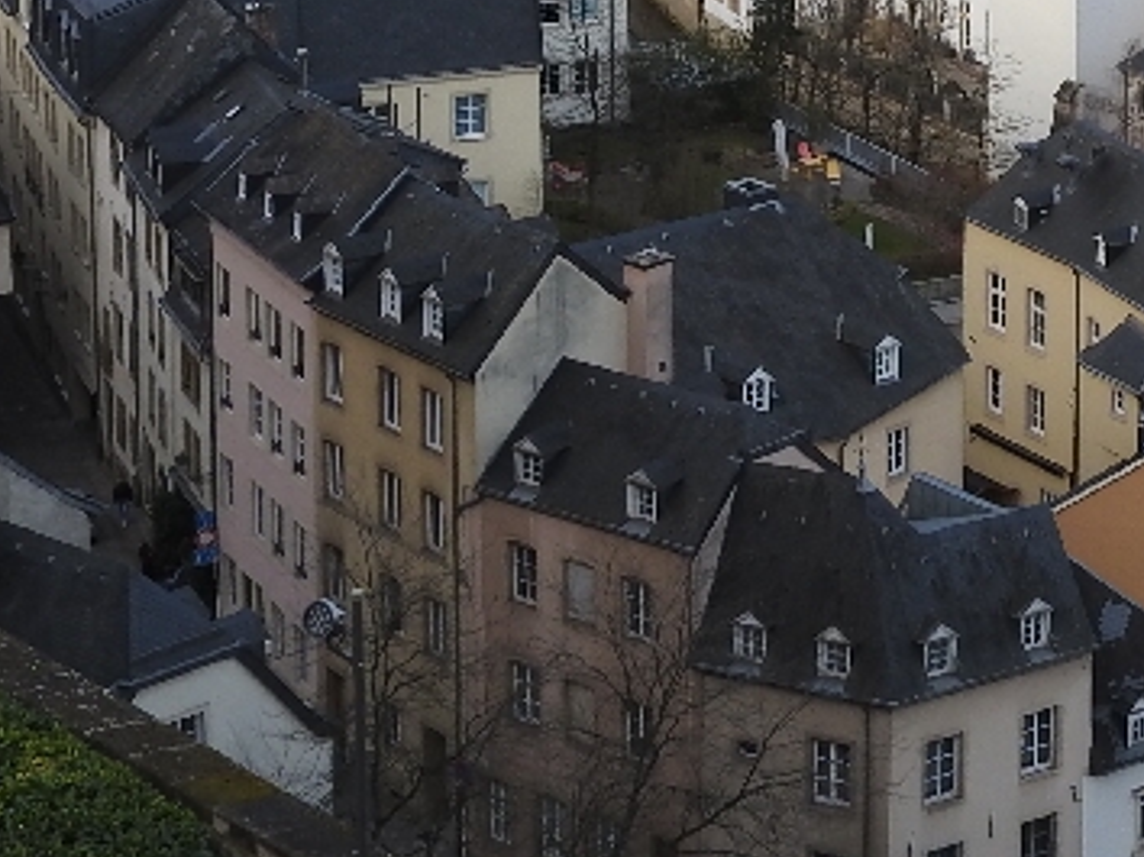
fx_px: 3699
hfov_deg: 17.4
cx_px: 973
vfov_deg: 12.9
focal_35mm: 112
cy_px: -175
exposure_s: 1/320
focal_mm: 5.9
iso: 100
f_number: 3.6
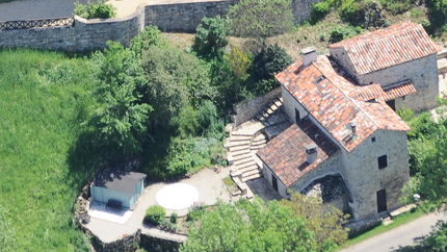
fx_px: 6057
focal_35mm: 511
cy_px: -210
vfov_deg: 2.4
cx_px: 121
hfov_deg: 4.2
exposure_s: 1/640
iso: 200
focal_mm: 155
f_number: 5.6
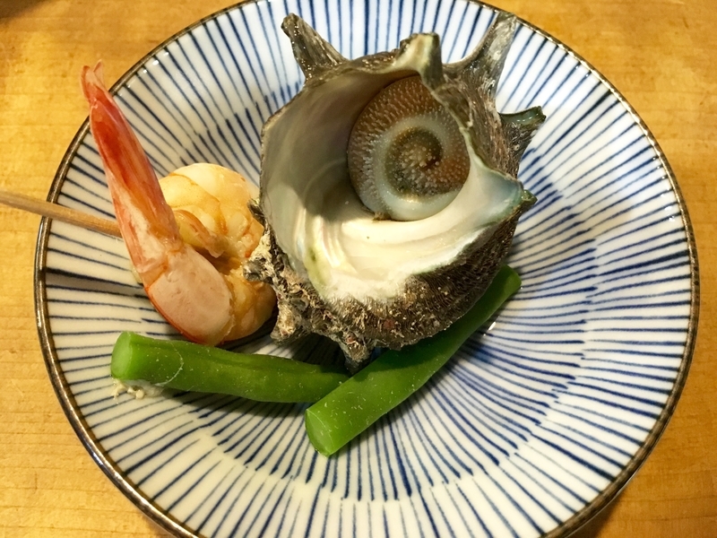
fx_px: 601
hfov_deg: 61.7
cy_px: 269
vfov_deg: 48.2
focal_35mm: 29
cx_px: 358
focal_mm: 4.15
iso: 250
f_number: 2.2
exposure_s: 1/15
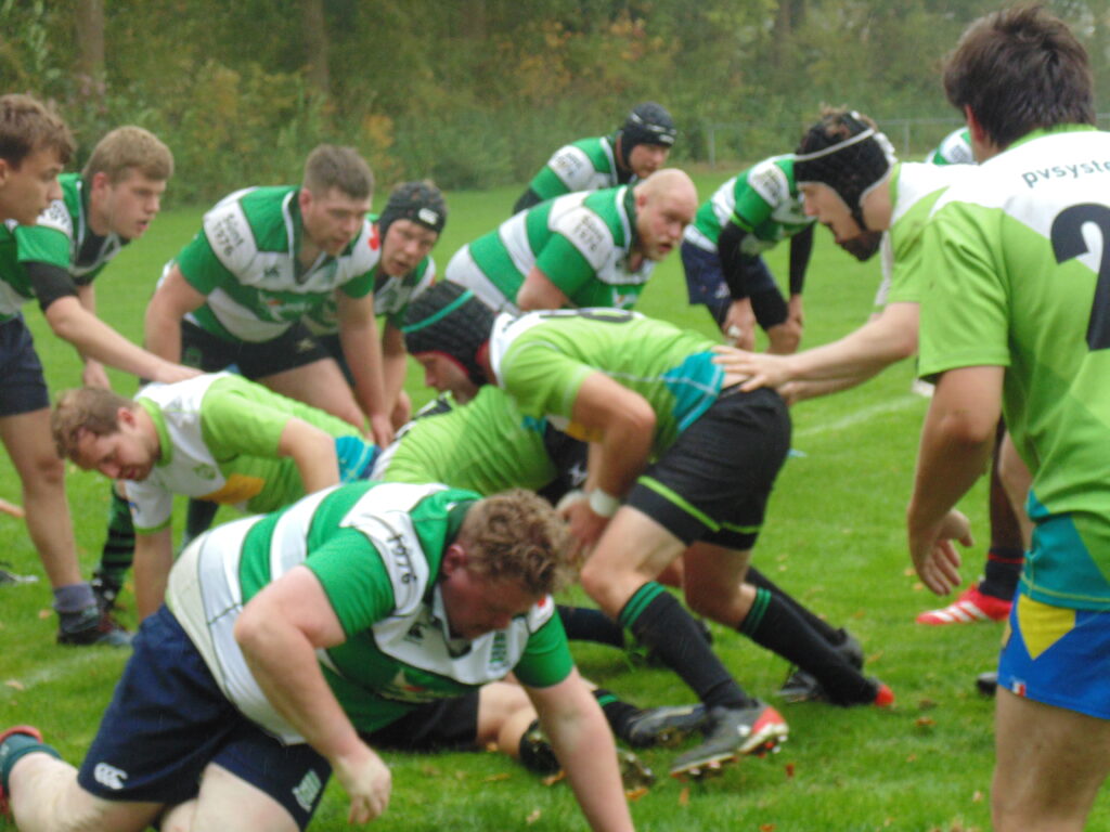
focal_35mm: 98
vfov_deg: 15.1
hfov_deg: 20.0
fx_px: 3142
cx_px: 555
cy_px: 416
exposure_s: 1/200
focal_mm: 17.5
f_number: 4.6
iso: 250
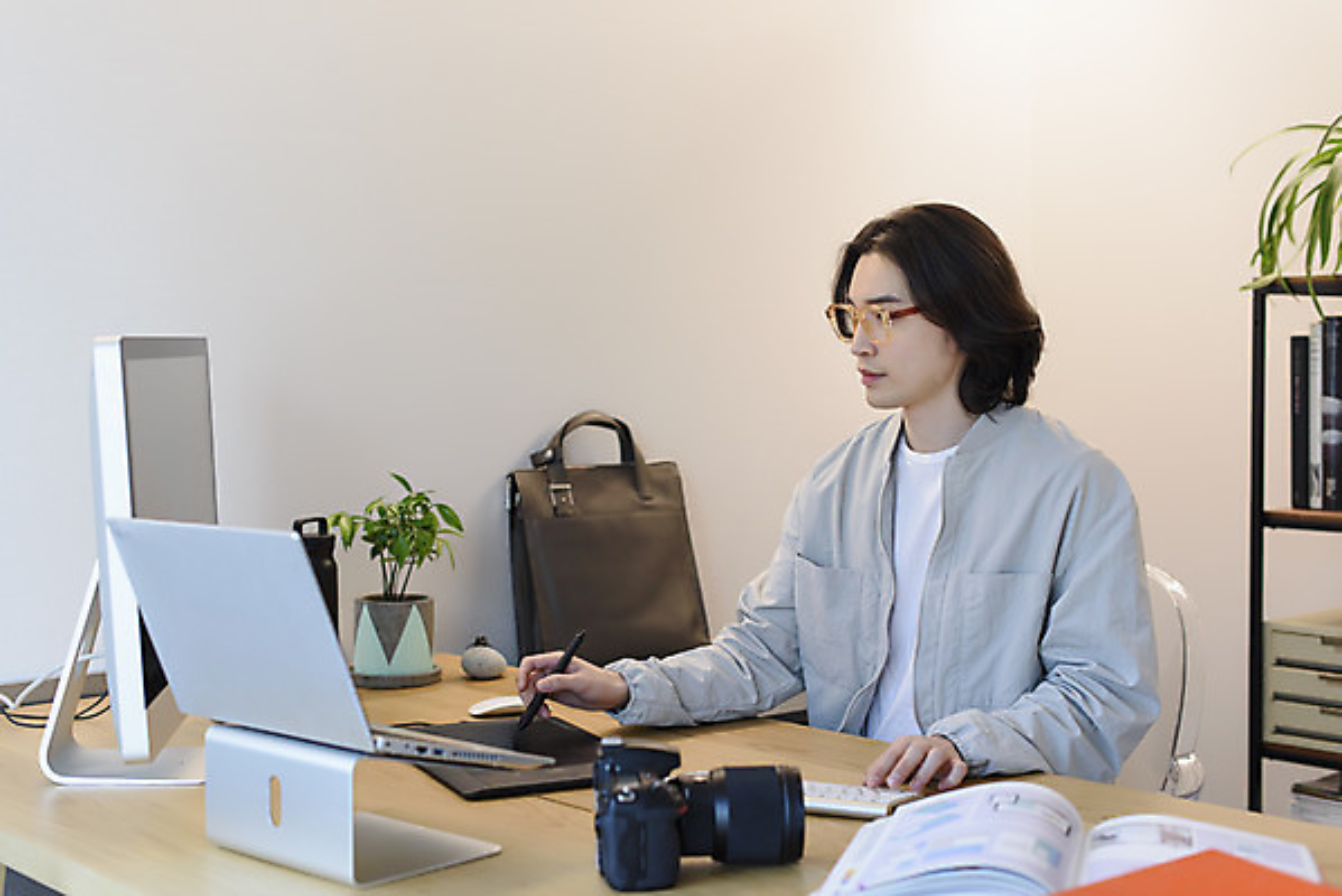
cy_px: 448
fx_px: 1865
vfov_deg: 27.0
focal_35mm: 50
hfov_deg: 39.6
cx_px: 671
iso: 800
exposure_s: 1/400
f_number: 2.8
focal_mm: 50
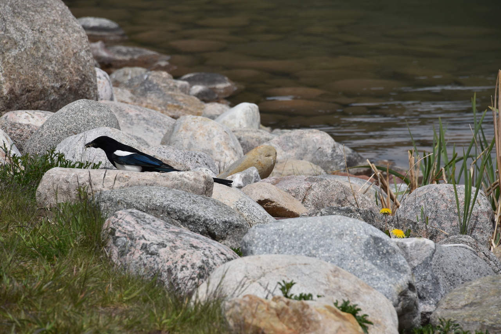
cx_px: 250
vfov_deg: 4.6
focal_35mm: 300
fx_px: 4176
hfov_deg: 6.9
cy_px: 167
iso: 100
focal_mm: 300
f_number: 11
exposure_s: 1/640
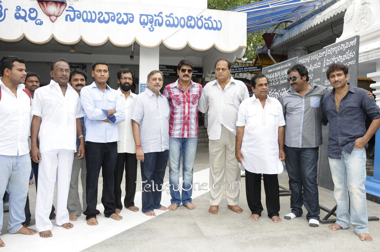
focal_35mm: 27
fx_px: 285
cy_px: 126
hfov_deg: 67.4
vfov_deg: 47.8
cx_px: 190
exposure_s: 1/125
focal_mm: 18
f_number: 6.3
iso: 250
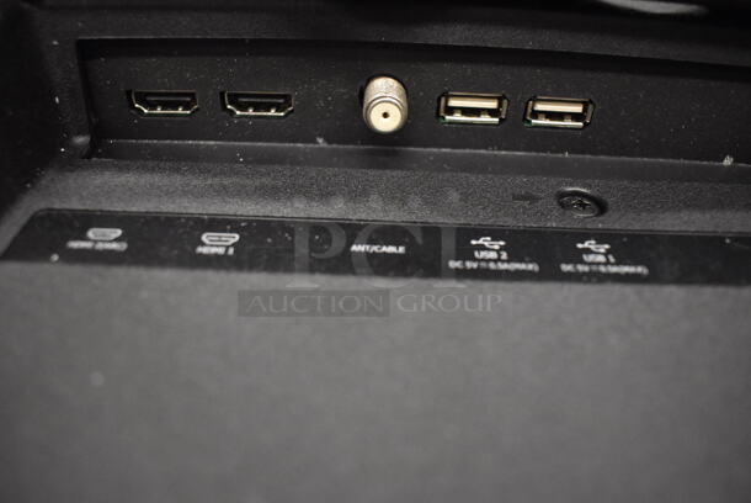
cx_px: 376
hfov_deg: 67.3
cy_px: 252
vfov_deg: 48.0
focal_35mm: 27
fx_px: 564
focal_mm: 18
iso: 5000
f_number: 3.5
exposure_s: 1/125
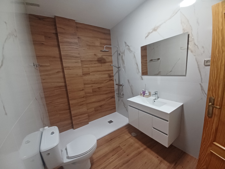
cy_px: 84
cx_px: 112
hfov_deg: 106.2
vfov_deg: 89.9
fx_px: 84
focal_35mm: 13
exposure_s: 1/33.3
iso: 200
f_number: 2.2
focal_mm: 1.42
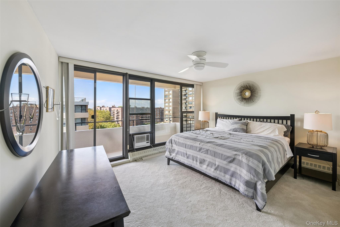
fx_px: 132
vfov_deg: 81.2
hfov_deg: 104.3
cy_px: 114
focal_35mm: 14
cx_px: 170
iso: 400
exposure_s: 1/125
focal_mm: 14
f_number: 8
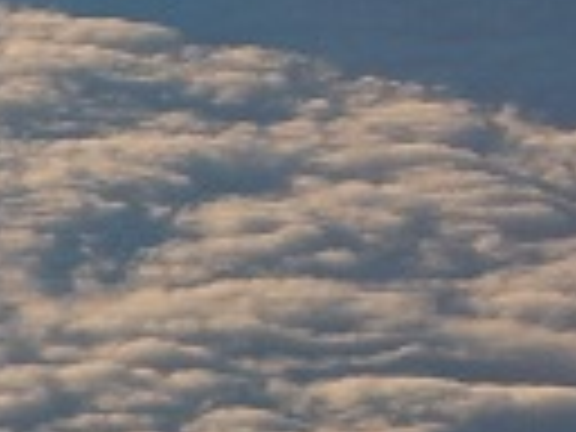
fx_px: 8619
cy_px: -270
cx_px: -392
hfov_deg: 3.8
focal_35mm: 518
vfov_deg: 2.9
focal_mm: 15
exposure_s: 1/800
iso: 125
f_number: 4.4
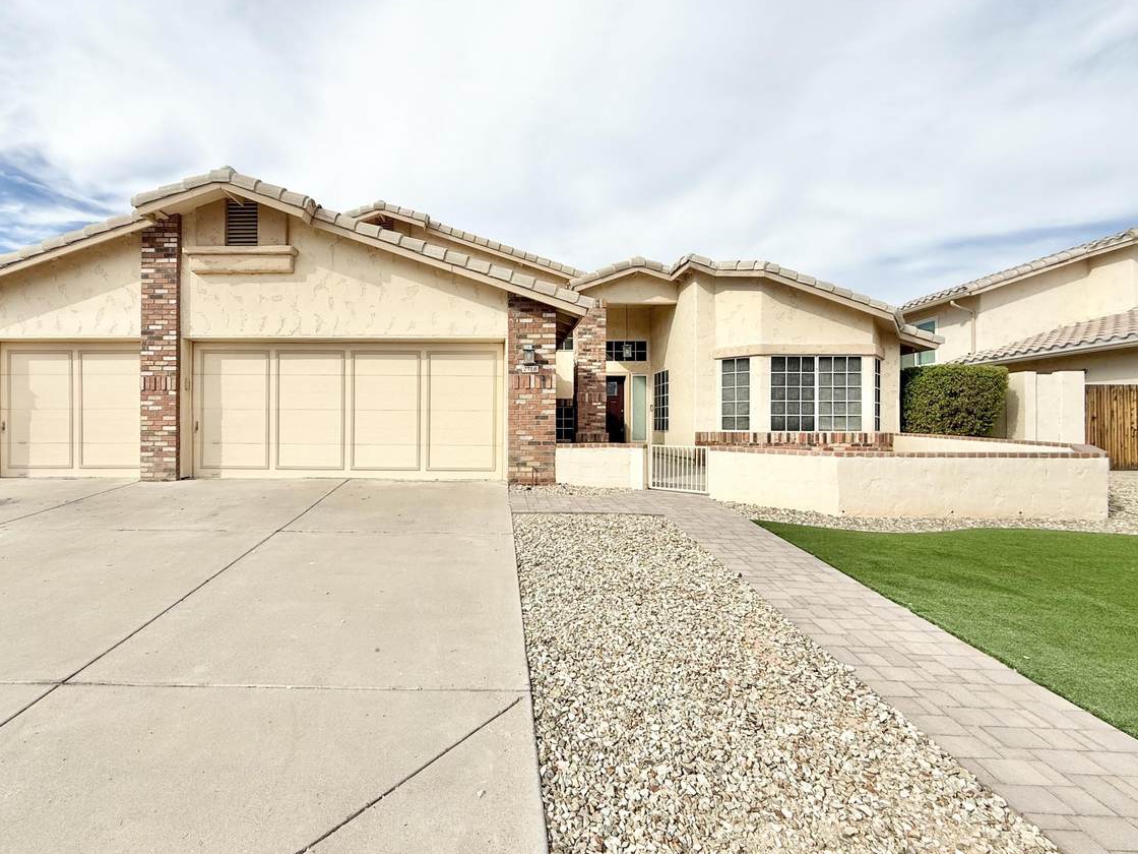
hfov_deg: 93.9
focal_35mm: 16
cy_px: 425
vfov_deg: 78.1
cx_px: 489
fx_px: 526
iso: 50
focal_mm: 2.22
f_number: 2.2
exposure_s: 1/2976
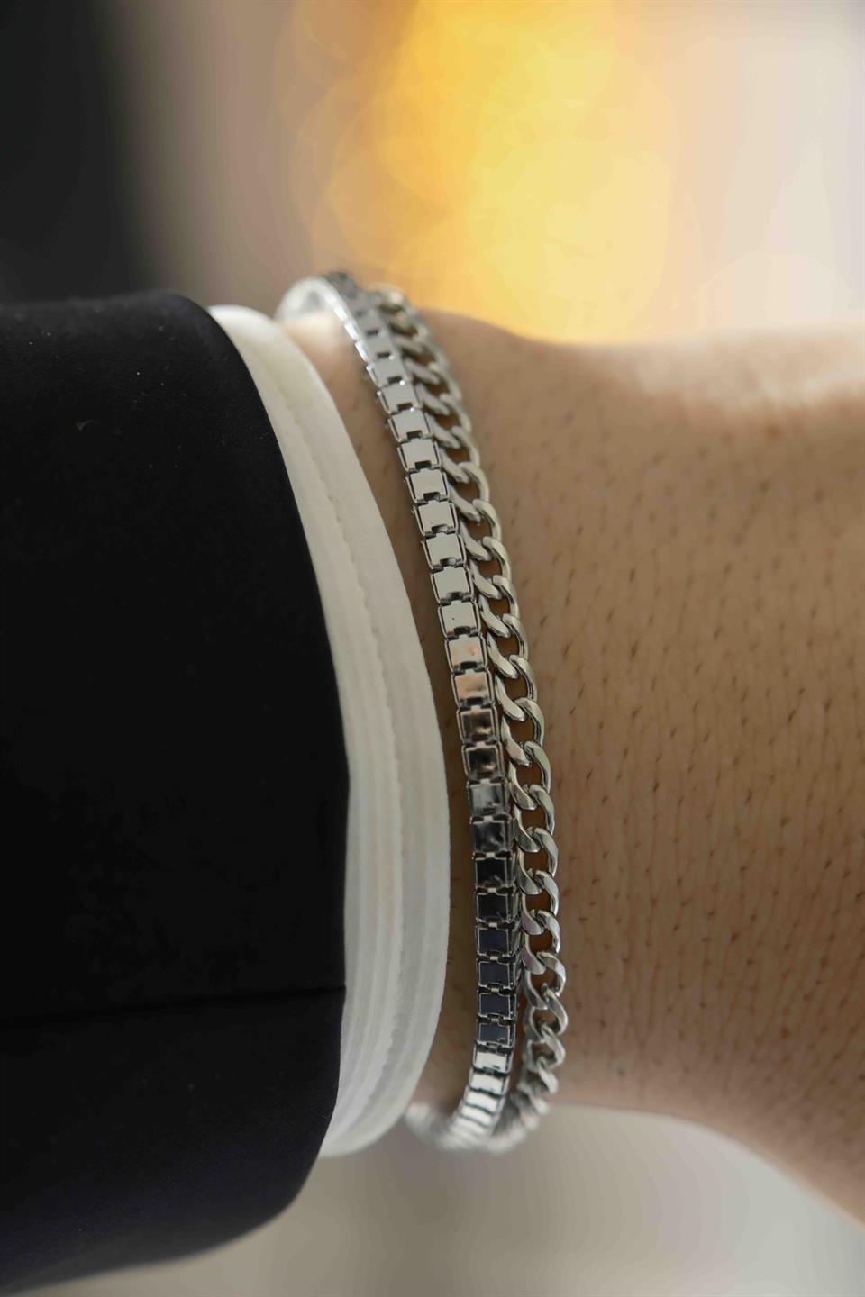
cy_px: 648
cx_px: 432
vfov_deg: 17.1
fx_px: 4325
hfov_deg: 11.4
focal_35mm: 120
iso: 400
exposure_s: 1/30
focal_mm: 80
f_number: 4
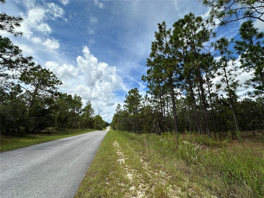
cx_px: 132
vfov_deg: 85.7
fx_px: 107
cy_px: 99
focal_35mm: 14
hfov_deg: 102.1
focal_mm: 2.22
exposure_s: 1/3300
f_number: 2.2
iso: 50
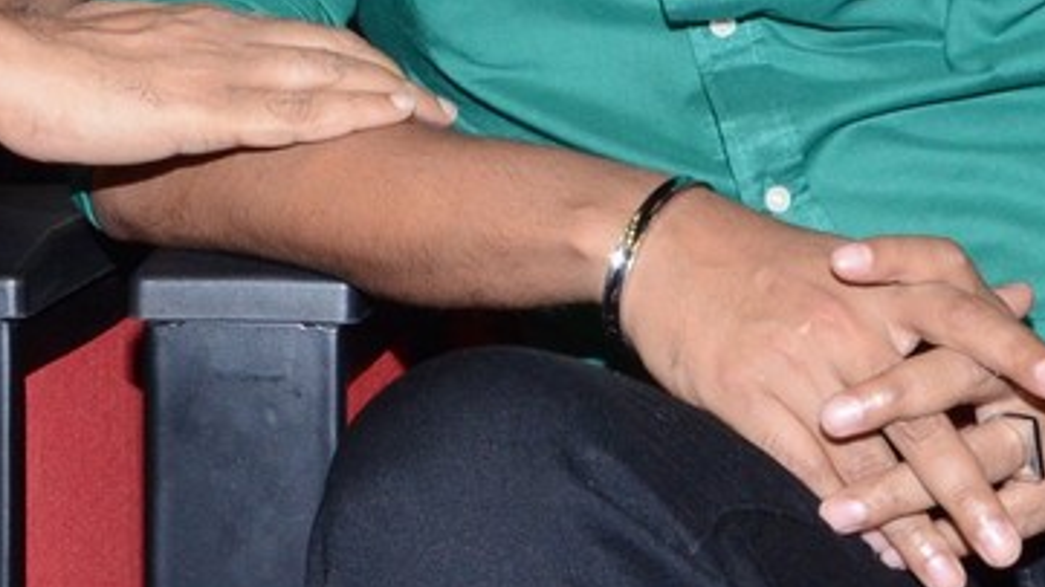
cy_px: -98
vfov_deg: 8.2
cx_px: 174
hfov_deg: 14.5
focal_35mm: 147
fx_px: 4073
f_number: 13
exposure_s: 1/125
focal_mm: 28
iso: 1250
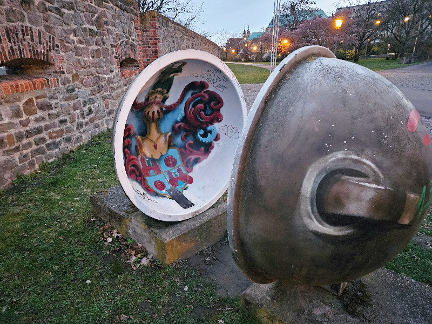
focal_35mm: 23
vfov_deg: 58.9
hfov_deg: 73.9
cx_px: 216
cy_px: 162
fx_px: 287
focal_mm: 5.4
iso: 1250
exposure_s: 1/25
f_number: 1.8
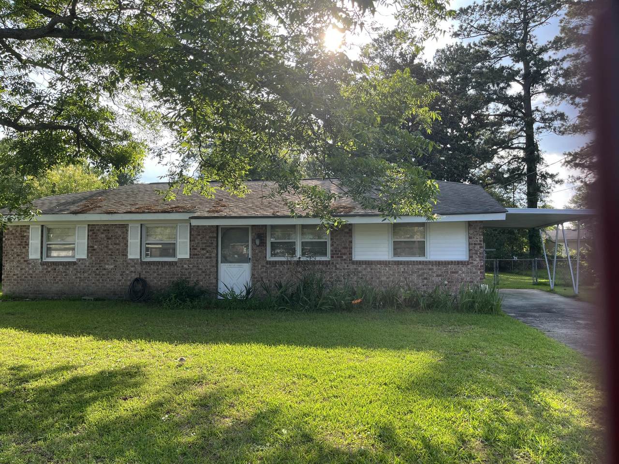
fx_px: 465
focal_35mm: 26
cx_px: 310
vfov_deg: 53.1
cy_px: 232
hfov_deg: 67.3
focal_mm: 5.1
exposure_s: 1/710
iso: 50
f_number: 1.6
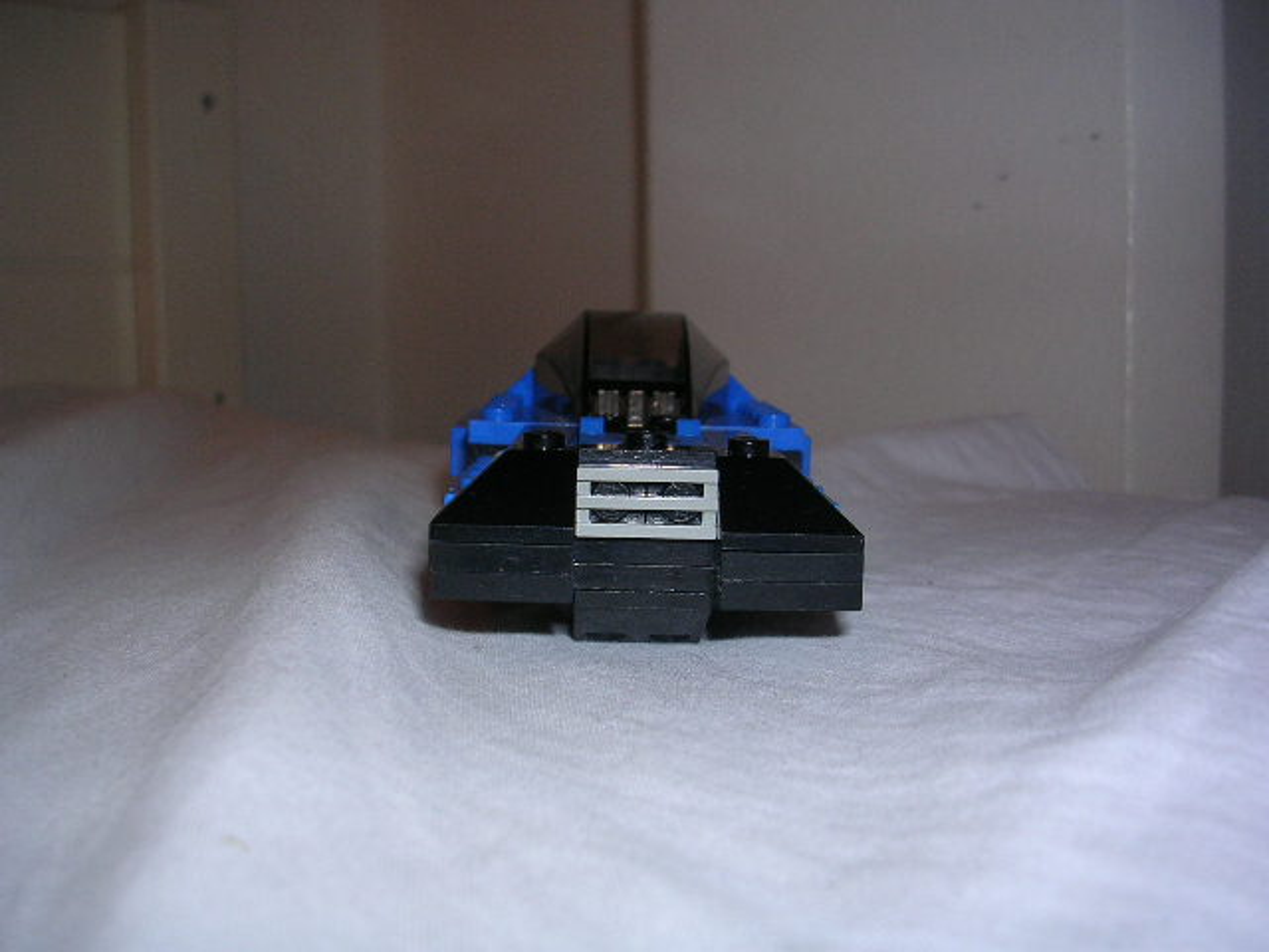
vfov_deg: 37.7
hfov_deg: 49.0
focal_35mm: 38
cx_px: 634
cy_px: 476
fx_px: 1393
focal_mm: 5.8
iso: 50
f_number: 2.8
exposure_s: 1/60.1
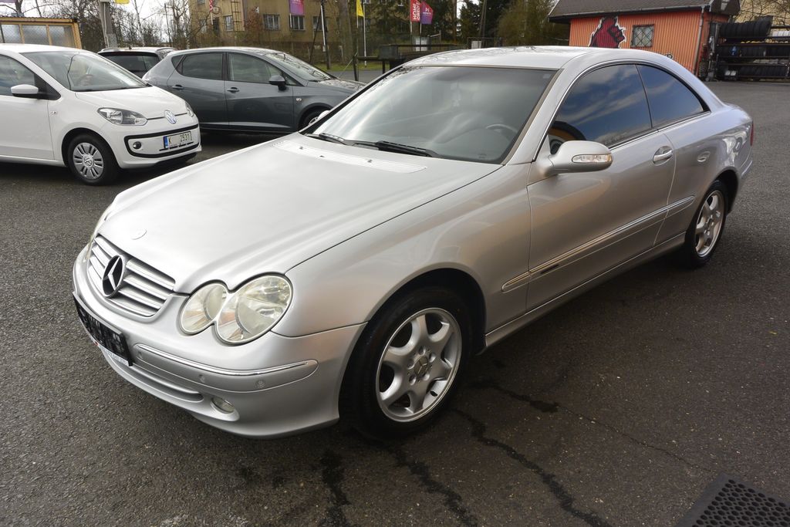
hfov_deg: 67.4
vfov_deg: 47.9
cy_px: 264
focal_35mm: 27
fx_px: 593
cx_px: 395
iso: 160
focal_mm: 10
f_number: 7.1
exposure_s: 1/250
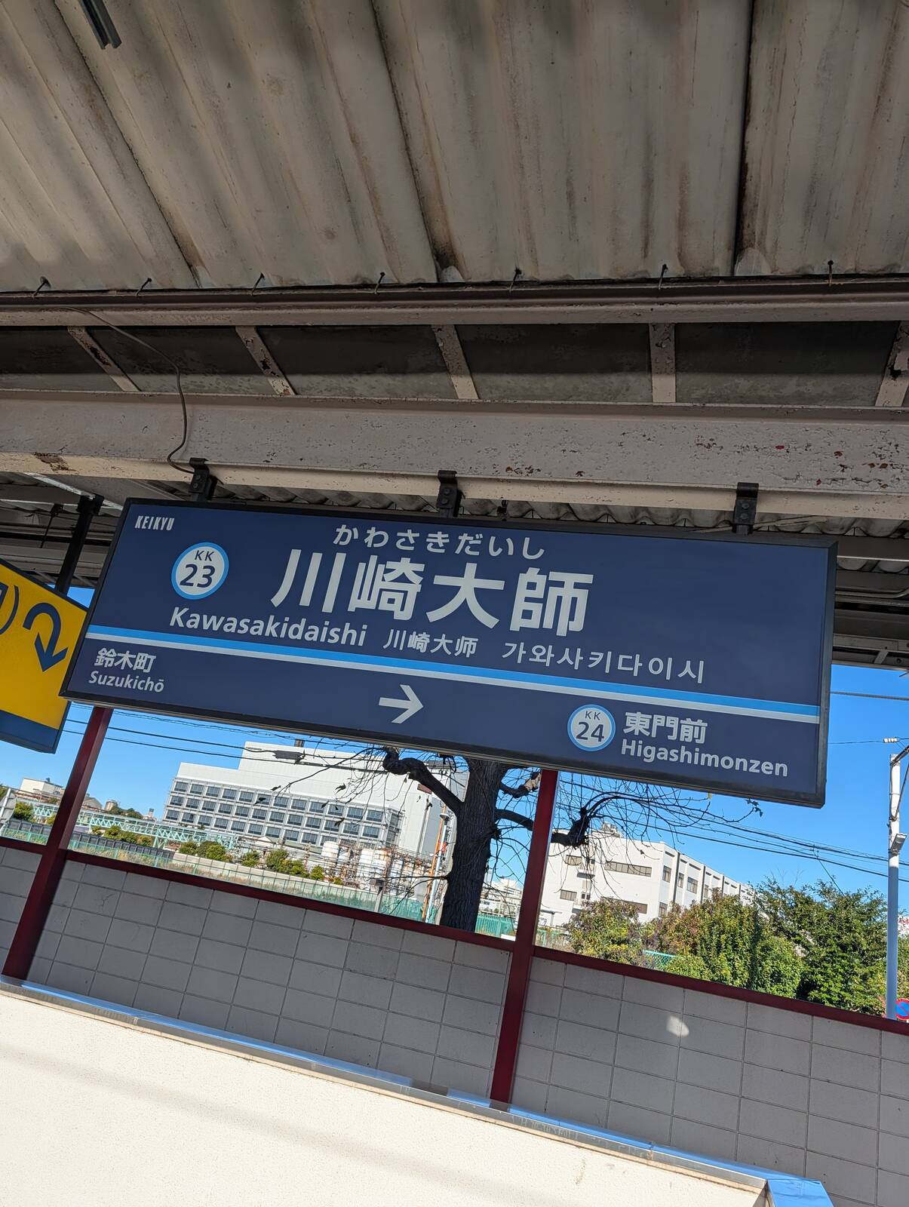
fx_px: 838
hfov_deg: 56.9
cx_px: 454
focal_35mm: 24
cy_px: 604
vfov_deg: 71.5
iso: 25
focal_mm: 6.9
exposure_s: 1/1462
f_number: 1.68
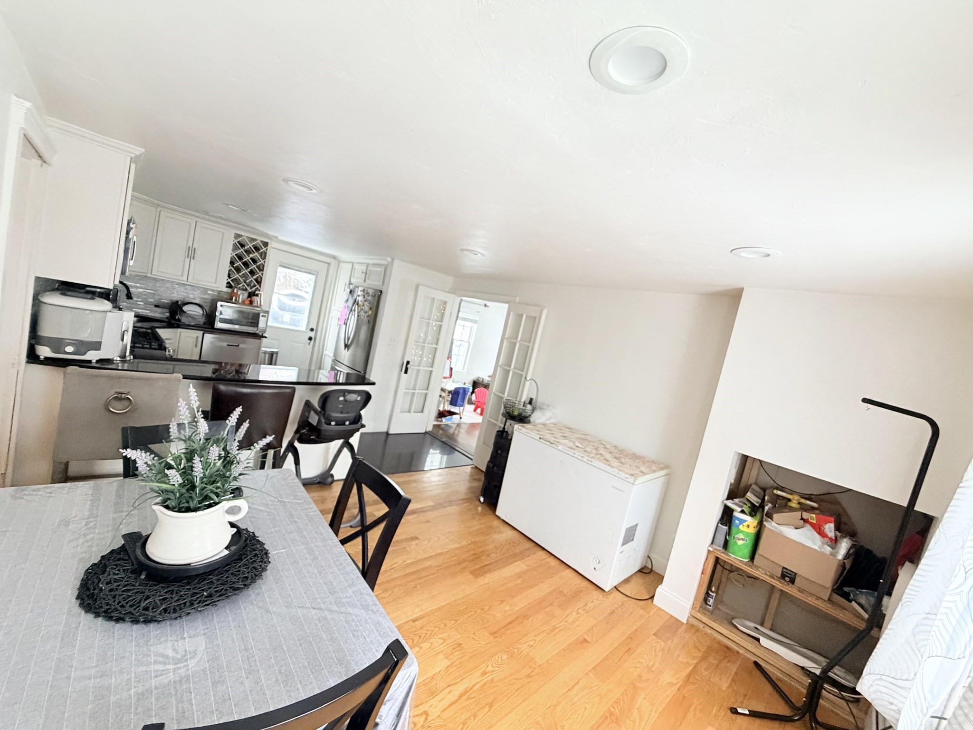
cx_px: 486
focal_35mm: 14
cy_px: 365
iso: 320
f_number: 2.2
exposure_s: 1/60
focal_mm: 2.22
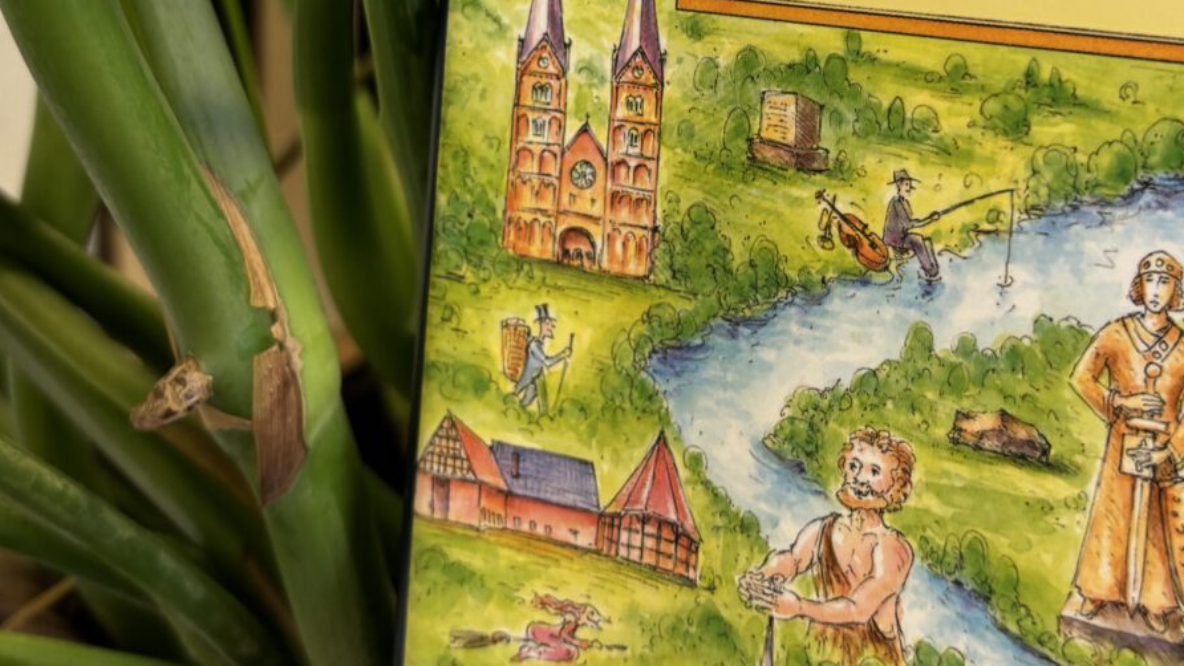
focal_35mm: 61
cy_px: -34
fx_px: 1915
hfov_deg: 34.3
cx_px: 630
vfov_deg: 19.1
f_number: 1.6
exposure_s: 1/50
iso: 100
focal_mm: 5.96
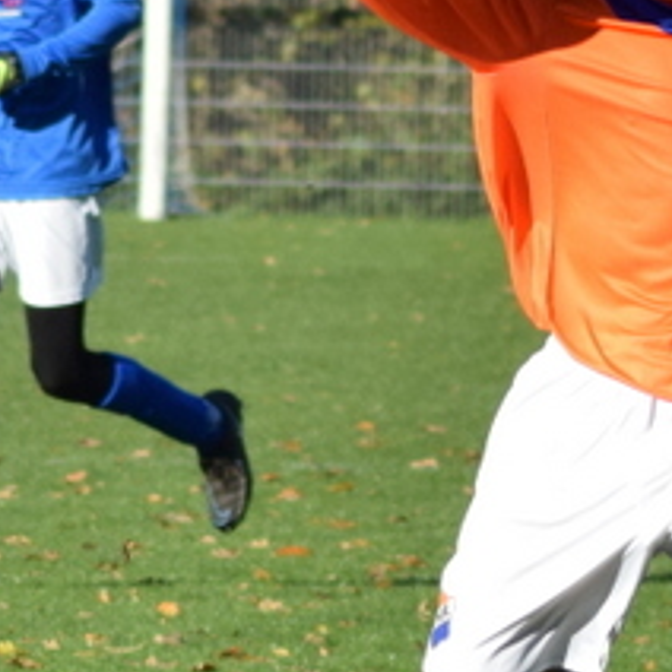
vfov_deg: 2.1
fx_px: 18187
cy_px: 315
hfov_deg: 2.1
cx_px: 1208
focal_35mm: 828
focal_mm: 135
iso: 800
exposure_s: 1/2000
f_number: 9
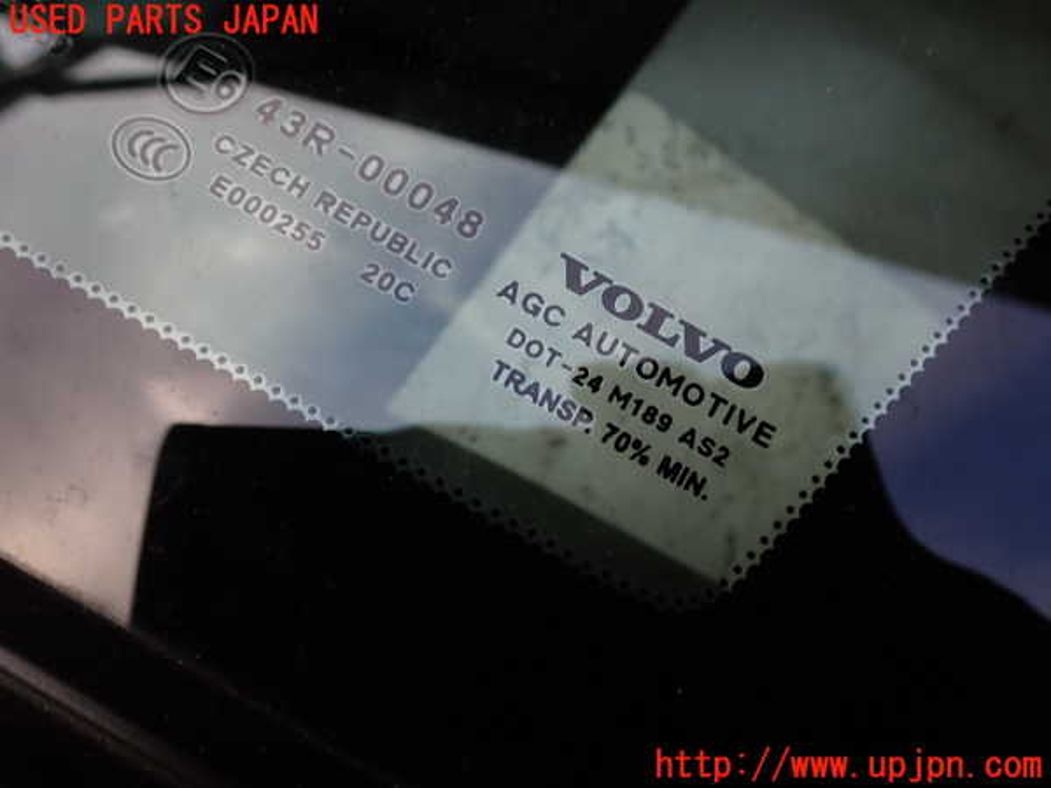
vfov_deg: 46.8
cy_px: 394
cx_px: 526
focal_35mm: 30
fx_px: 911
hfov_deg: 60.0
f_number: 3.2
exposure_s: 1/100
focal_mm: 5.4
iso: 100
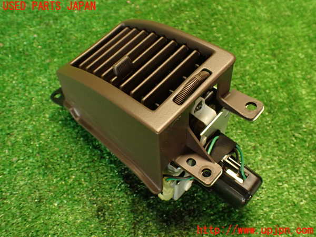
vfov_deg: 44.2
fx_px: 292
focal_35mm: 32
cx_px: 158
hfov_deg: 56.8
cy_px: 118
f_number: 2.4
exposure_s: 1/30
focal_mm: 5.79
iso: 500
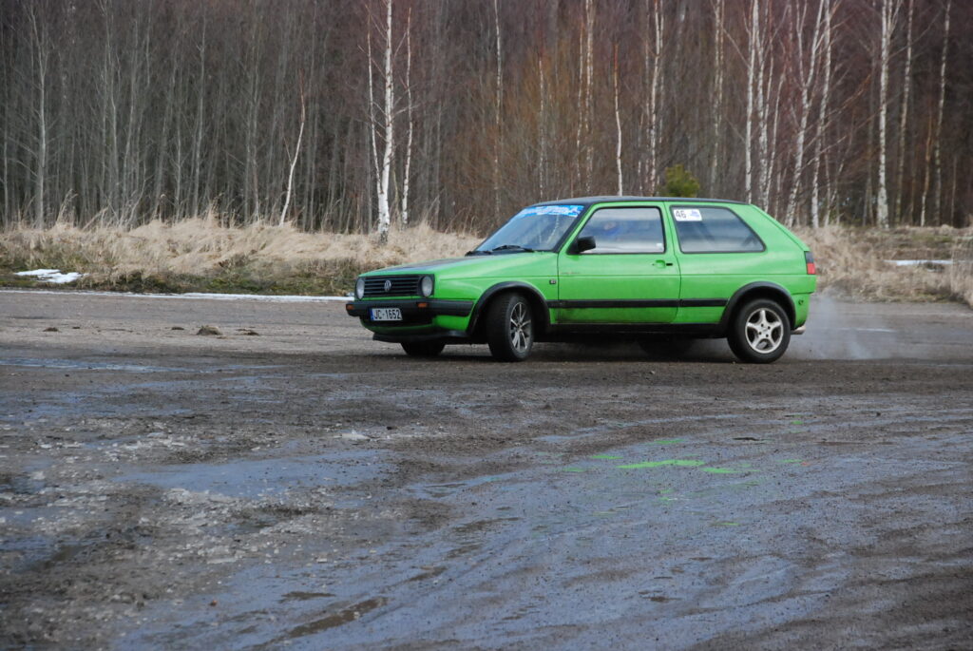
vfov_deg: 7.1
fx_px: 5276
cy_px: 326
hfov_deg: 10.5
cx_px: 486
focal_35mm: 195
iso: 1600
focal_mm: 130
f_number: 9
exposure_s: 1/1250
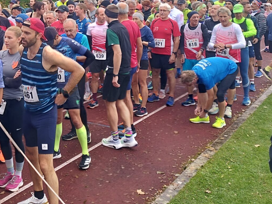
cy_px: 22
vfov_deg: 23.8
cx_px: 32
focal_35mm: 60
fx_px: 471
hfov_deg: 30.9
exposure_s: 1/50
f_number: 1.89
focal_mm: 5.89
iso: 60
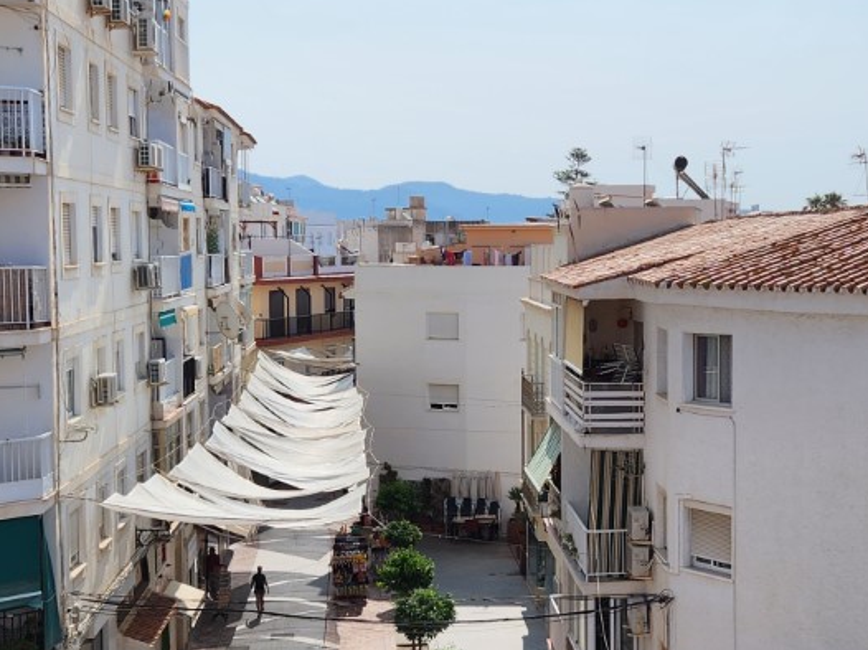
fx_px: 1579
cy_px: 341
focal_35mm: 63
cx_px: 521
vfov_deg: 23.3
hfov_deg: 30.7
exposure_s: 1/3618
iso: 20
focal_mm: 5.4
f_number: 1.8
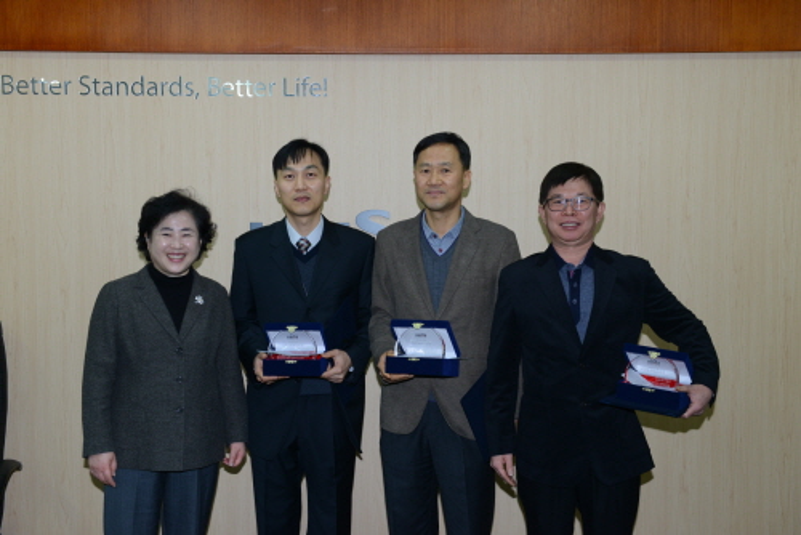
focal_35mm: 48
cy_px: 268
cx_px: 400
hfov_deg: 41.1
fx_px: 1069
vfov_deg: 28.1
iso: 800
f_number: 6.3
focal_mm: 48
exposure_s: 1/80
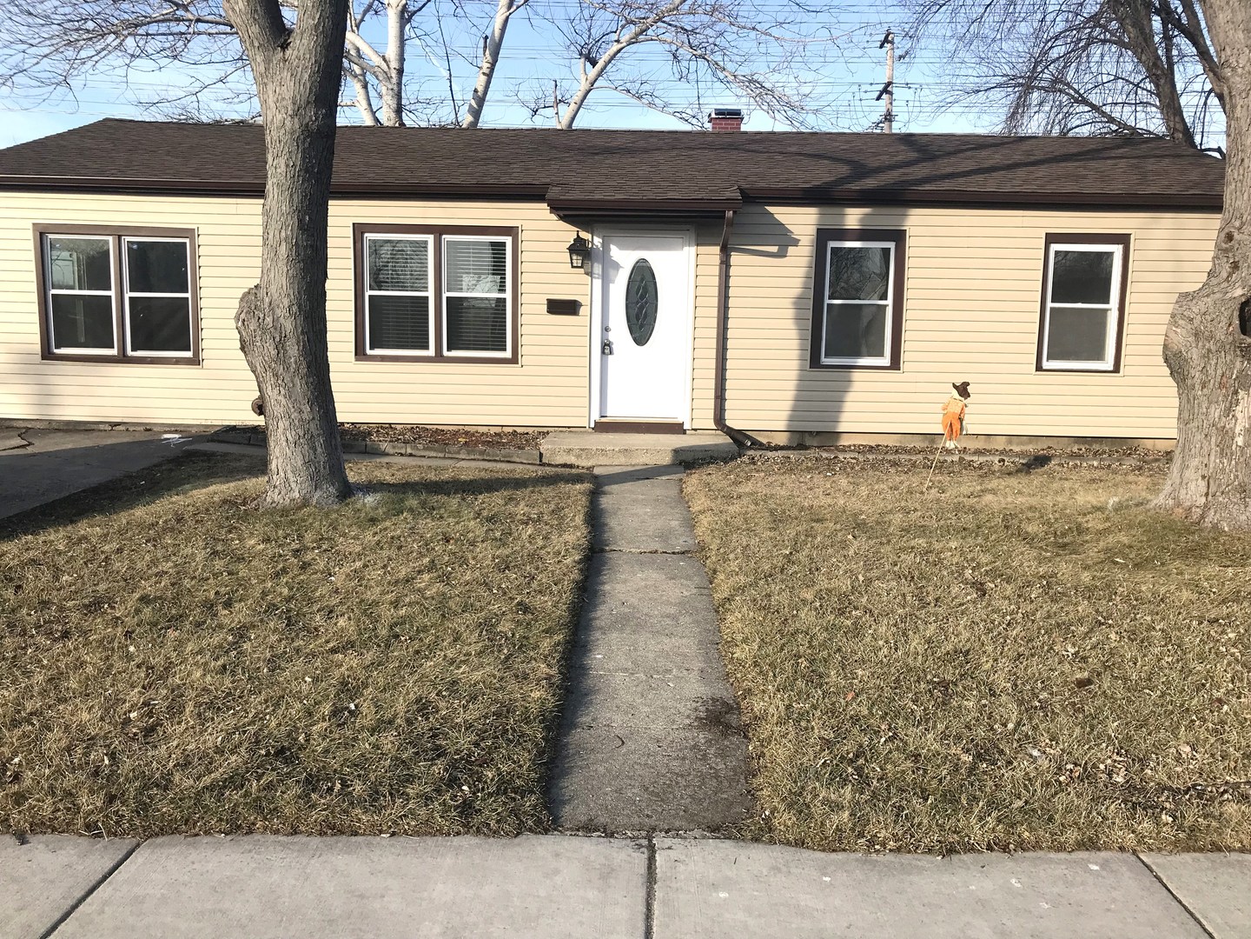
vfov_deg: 49.7
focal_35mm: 28
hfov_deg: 63.4
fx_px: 1012
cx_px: 626
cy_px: 470
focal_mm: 3.99
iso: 20
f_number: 1.8
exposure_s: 1/1227
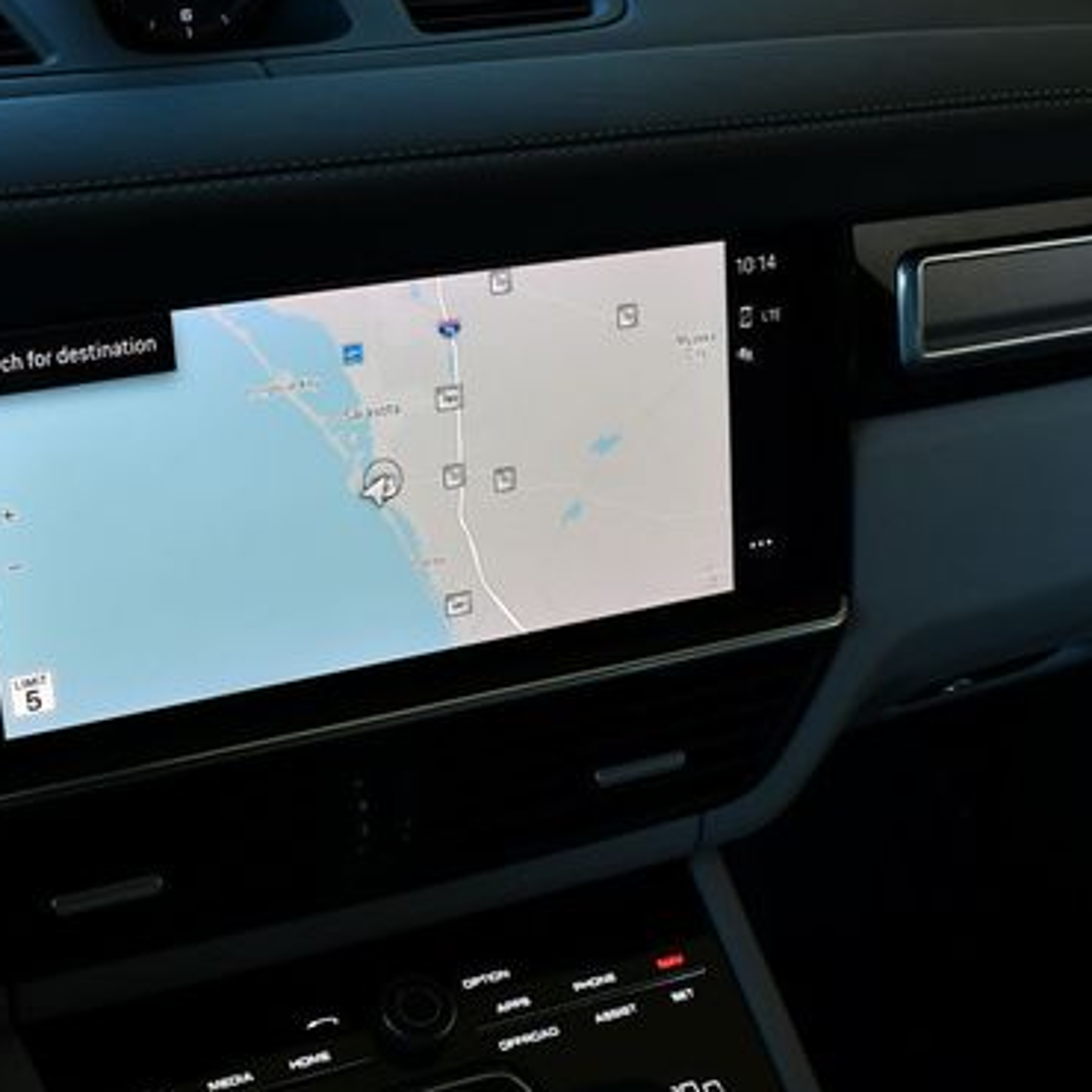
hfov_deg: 31.9
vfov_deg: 32.2
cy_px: 599
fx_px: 1892
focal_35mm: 53
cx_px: 363
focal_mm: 18
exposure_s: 1/250
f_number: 5.6
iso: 400
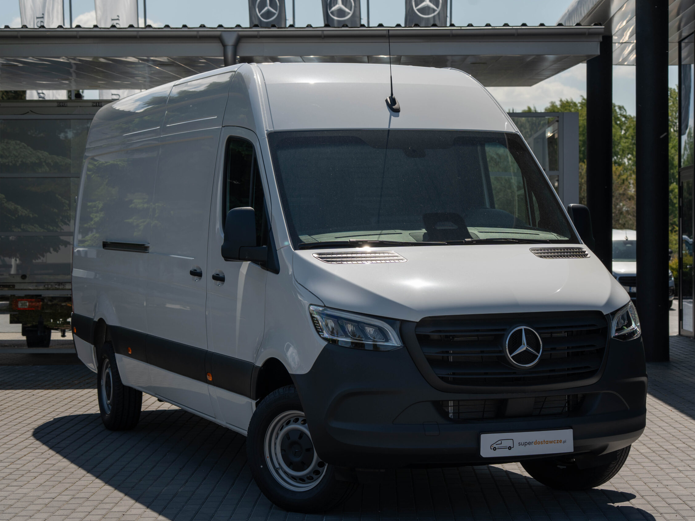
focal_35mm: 77
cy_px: 261
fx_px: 1546
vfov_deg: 19.1
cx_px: 354
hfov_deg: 25.3
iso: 100
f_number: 6.3
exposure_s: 1/160
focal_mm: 71
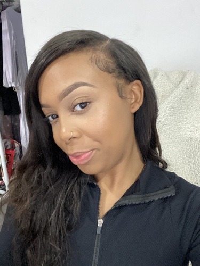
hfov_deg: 46.8
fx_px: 231
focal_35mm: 30
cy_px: 133
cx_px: 100
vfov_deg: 60.0
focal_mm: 2.71
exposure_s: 1/24
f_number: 2.2
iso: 640
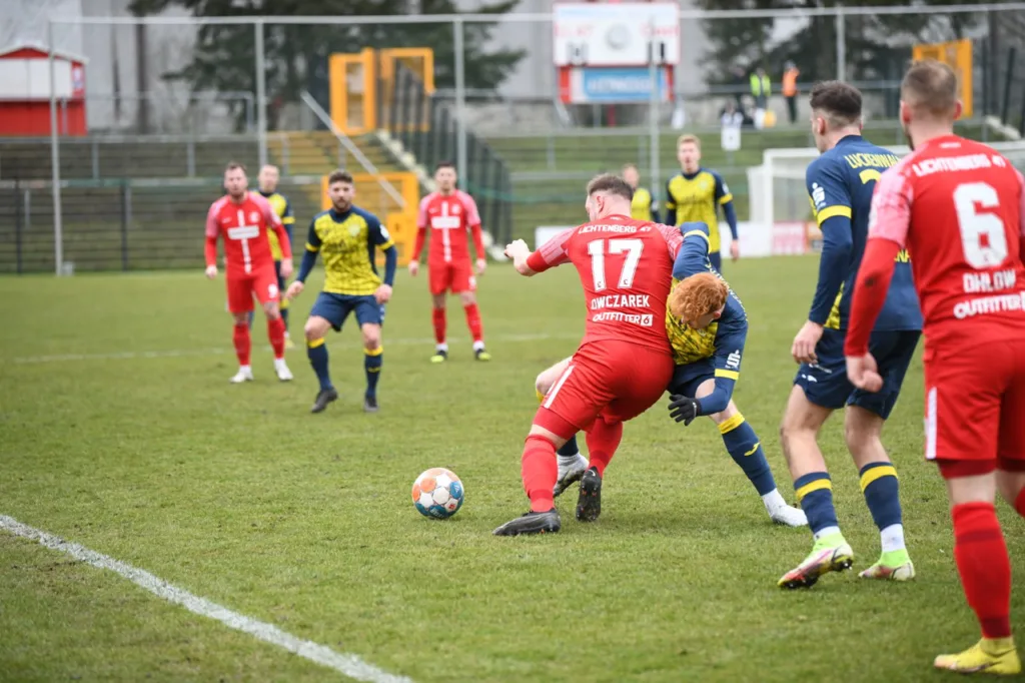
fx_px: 3985
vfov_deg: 9.8
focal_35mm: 140
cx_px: 512
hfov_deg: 14.7
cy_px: 342
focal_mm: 140
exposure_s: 1/2500
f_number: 2.8
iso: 1000
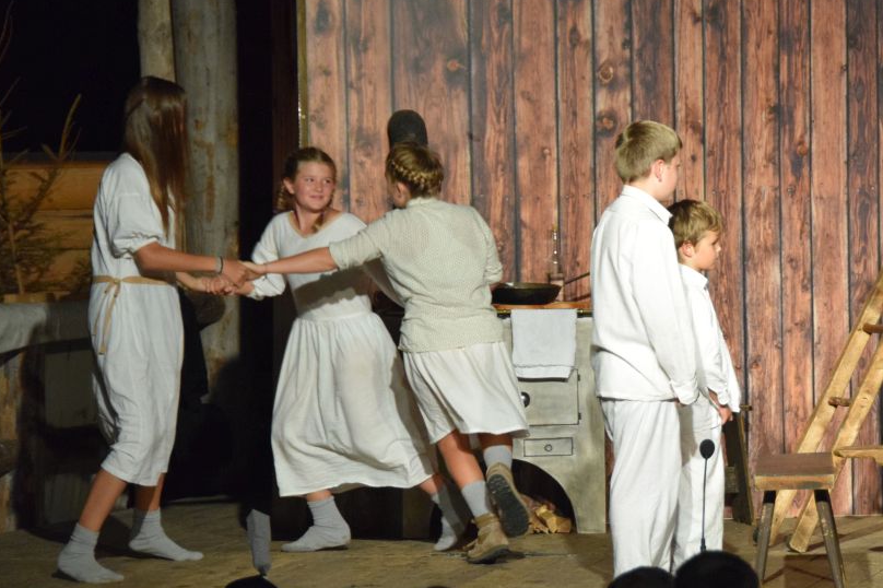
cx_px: 631
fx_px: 5191
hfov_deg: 9.7
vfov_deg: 6.5
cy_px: 317
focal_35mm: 212
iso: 3200
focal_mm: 95
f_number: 5.3
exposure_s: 1/200
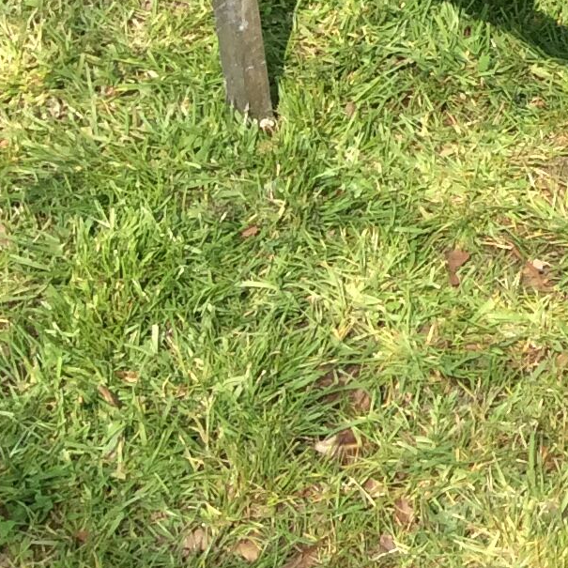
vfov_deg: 13.7
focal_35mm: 121
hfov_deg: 13.1
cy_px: -253
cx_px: 1000
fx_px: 2246
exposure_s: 1/510
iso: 32
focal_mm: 3.3
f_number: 2.4
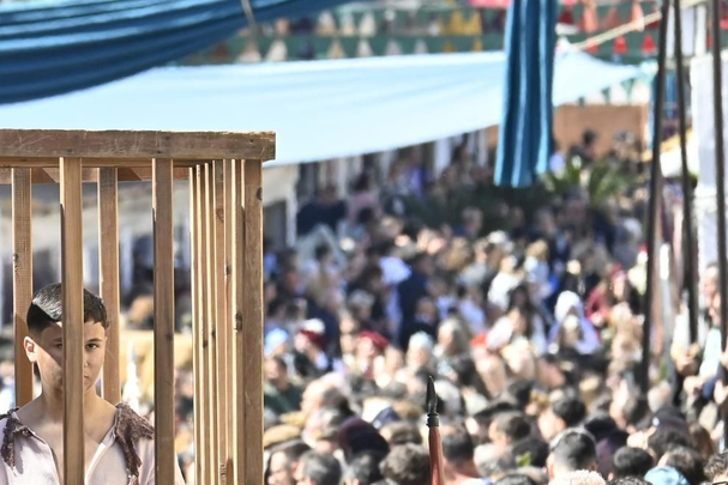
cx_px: 43
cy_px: 271
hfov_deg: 2.7
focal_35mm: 751
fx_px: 15190
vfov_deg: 1.8
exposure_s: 1/500
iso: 320
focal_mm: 190
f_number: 5.6
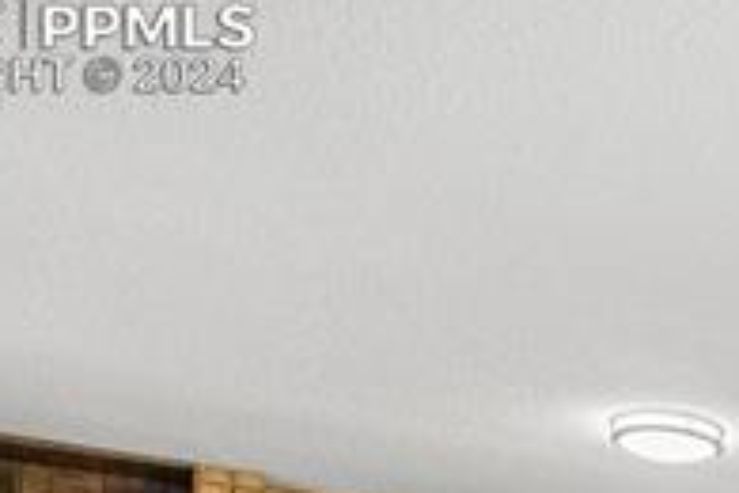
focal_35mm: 46
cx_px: 993
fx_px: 944
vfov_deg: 22.8
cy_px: 770
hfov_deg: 31.4
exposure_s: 1/13
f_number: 10
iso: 12800
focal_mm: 14
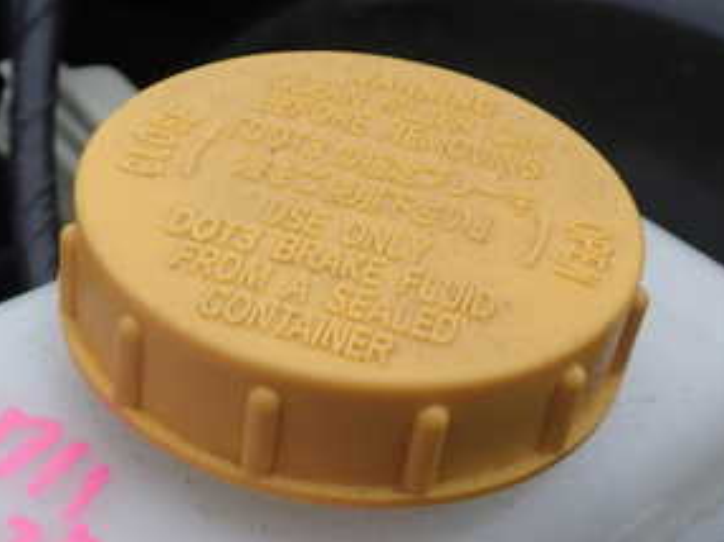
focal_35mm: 63
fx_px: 1317
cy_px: 507
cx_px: 261
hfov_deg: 30.6
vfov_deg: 22.6
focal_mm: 5.4
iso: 100
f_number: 3.2
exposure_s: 1/320
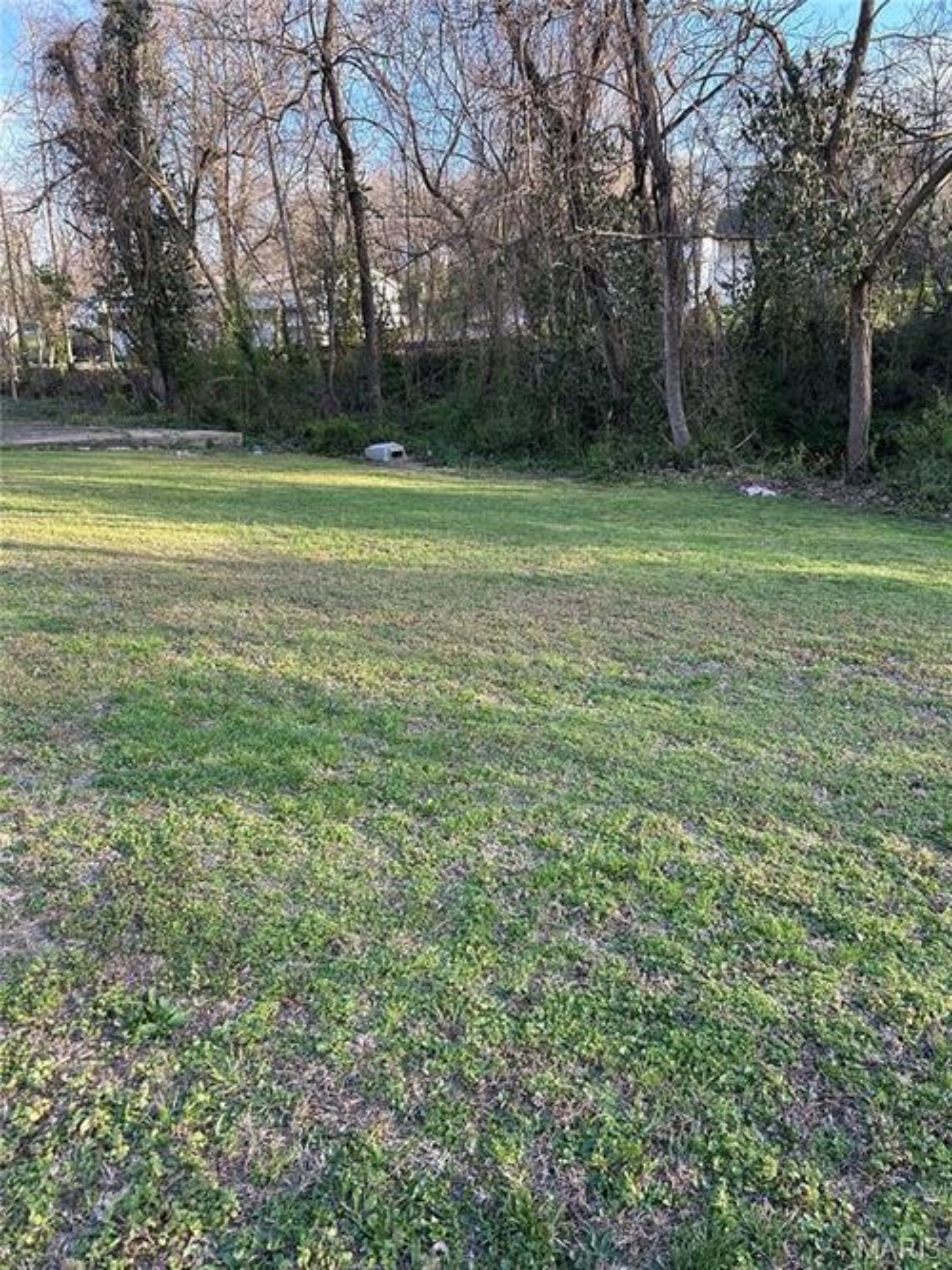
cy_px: 635
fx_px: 954
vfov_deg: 67.3
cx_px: 476
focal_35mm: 26
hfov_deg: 53.0
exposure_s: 1/345
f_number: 1.5
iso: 50
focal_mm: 5.7
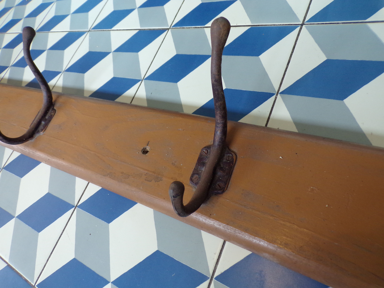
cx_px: 192
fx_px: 266
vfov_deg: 56.8
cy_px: 144
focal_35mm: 24
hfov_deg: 71.6
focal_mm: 4.3
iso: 231
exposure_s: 1/17
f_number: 3
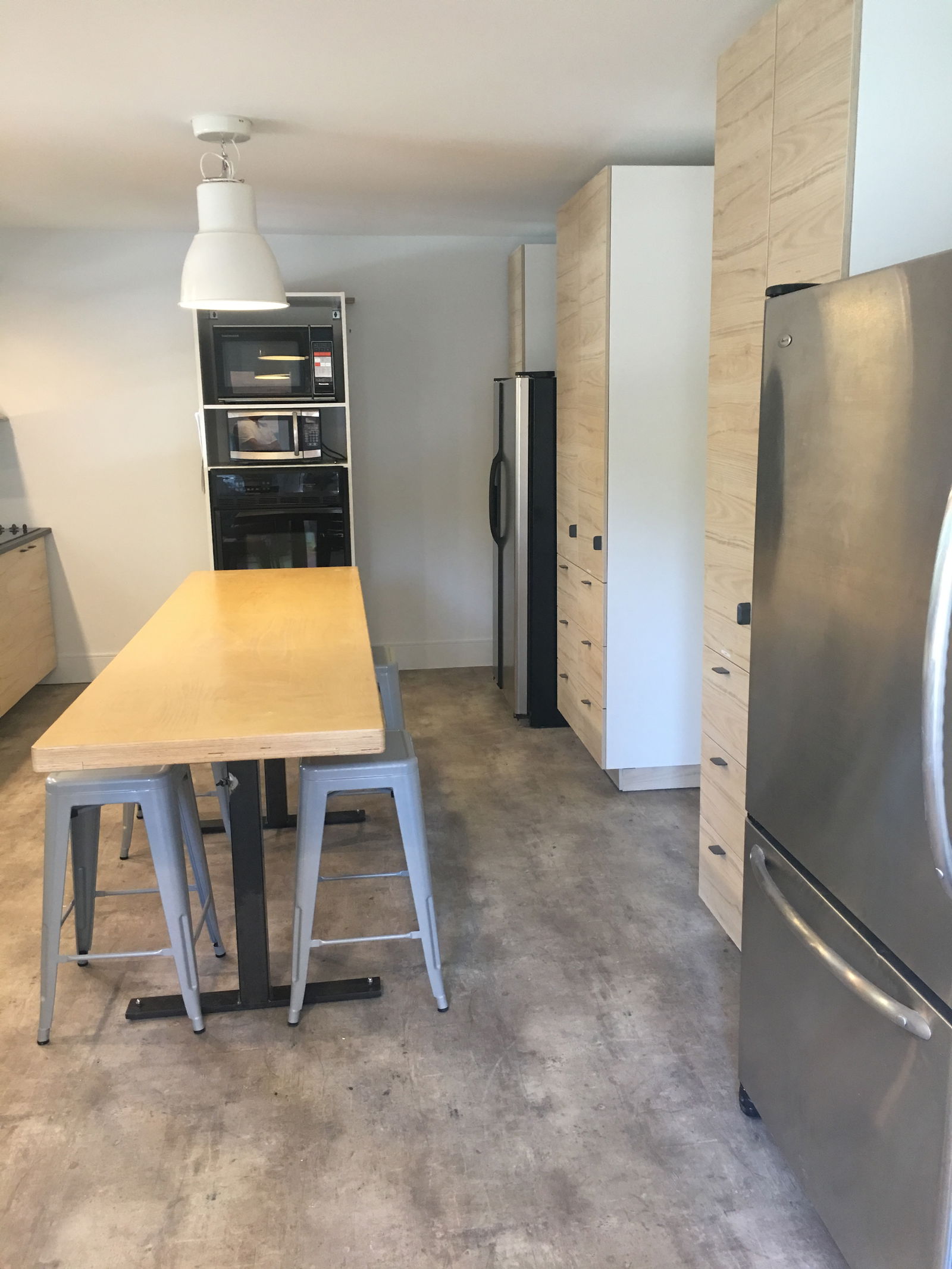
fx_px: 1063
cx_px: 476
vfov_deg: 61.7
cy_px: 634
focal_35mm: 29
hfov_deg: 48.2
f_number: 2.2
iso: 64
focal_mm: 4.15
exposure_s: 1/15
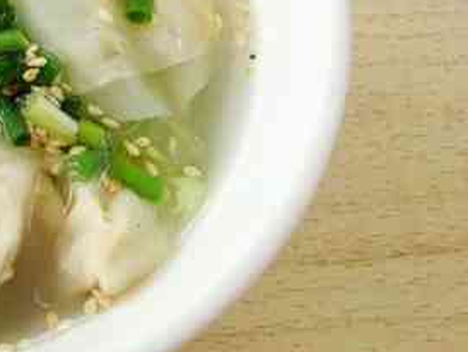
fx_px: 1001
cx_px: -123
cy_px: -3
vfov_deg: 19.3
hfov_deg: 23.5
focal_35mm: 74
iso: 64
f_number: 2.2
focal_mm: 4.15
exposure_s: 1/33
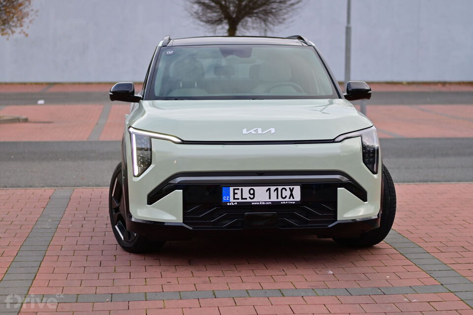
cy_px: 158
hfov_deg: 27.0
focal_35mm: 75
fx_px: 985
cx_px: 236
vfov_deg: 18.2
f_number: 2
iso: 400
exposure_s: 1/1600
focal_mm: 50
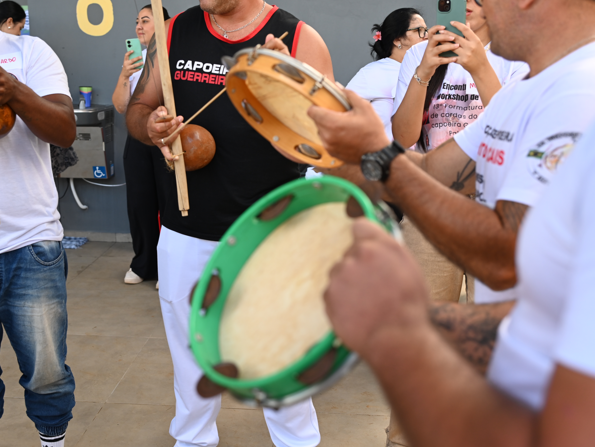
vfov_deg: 32.2
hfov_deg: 42.0
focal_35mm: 45
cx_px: 271
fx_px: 773
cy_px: 223
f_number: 4
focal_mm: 41
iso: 250
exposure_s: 1/250
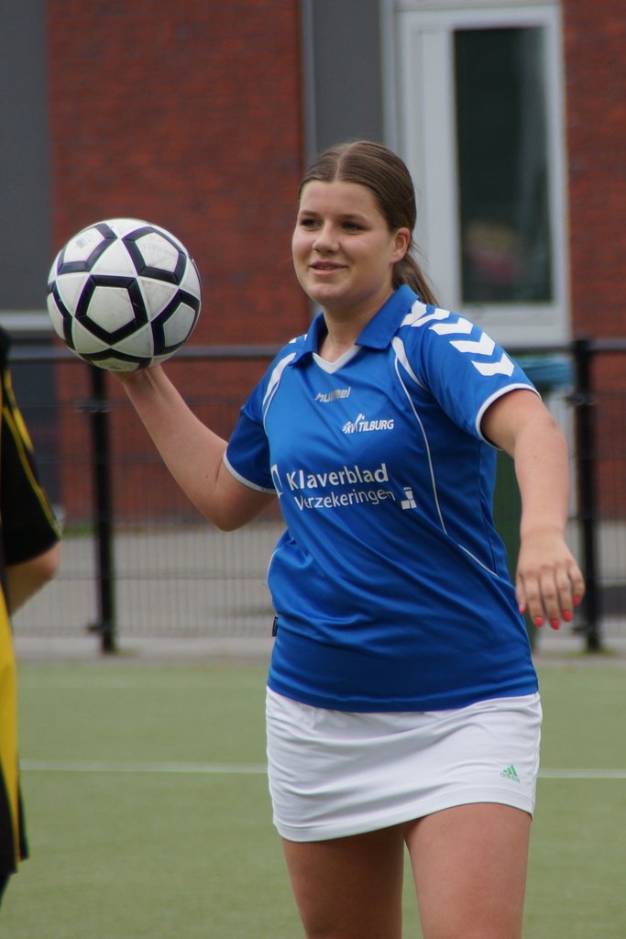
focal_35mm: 345
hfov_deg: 4.0
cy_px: 470
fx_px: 8995
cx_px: 313
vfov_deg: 6.0
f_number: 6.3
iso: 200
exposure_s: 1/640
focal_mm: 230
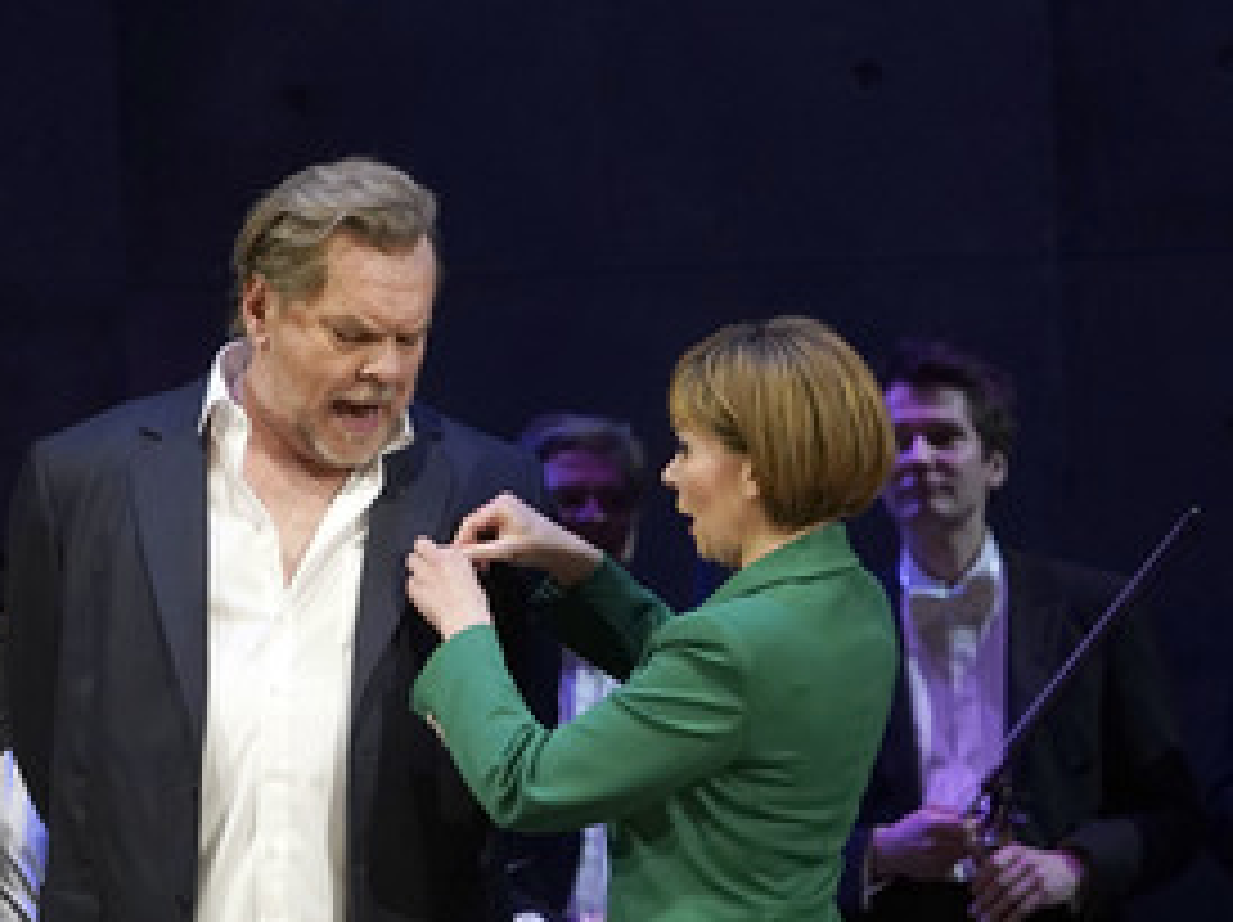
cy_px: 634
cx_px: 421
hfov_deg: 4.5
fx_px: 15766
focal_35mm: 443
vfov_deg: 3.4
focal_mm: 280
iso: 3200
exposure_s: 1/200
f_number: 5.6
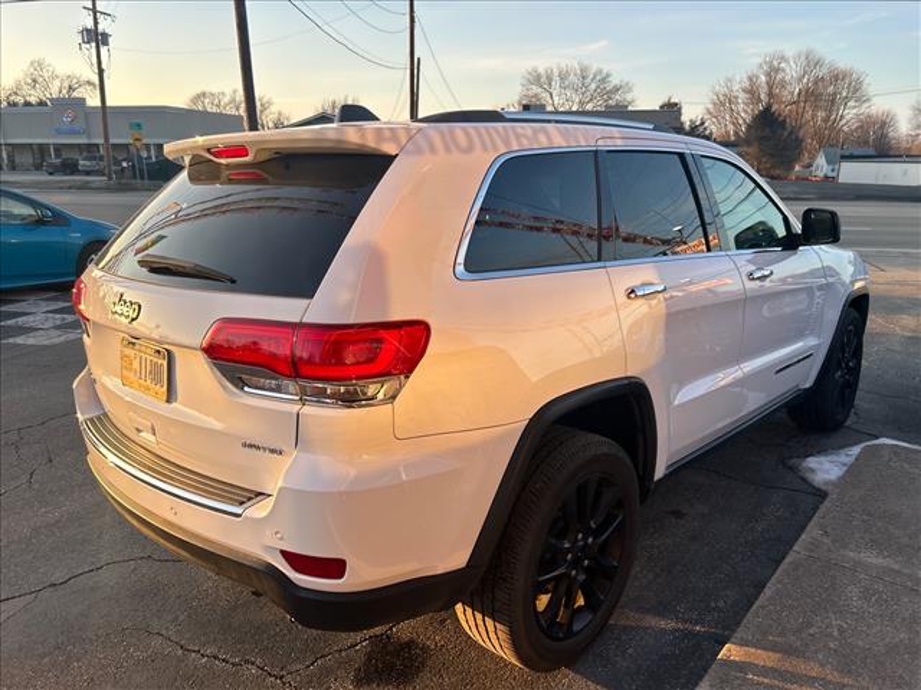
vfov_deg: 53.1
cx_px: 460
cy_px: 345
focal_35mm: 26
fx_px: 692
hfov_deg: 67.3
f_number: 1.5
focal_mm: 5.7
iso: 50
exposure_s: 1/604
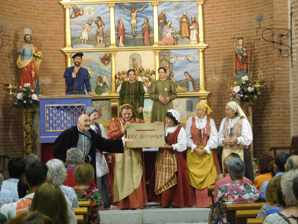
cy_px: 112
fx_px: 990
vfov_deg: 12.9
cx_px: 149
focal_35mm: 115
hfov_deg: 17.1
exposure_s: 1/30
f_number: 4.8
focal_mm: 20.3
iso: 560
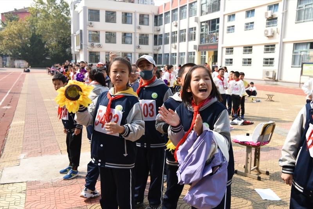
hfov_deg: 55.8
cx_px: 156
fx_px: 296
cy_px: 104
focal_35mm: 34
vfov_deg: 38.9
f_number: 6.3
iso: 160
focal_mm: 34
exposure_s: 1/320
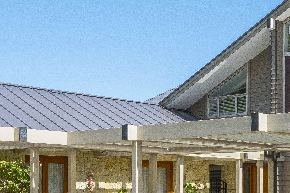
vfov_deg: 17.2
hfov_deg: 24.9
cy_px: 174
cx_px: 281
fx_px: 628
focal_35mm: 78
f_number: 8
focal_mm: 22
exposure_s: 1/1250
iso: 640
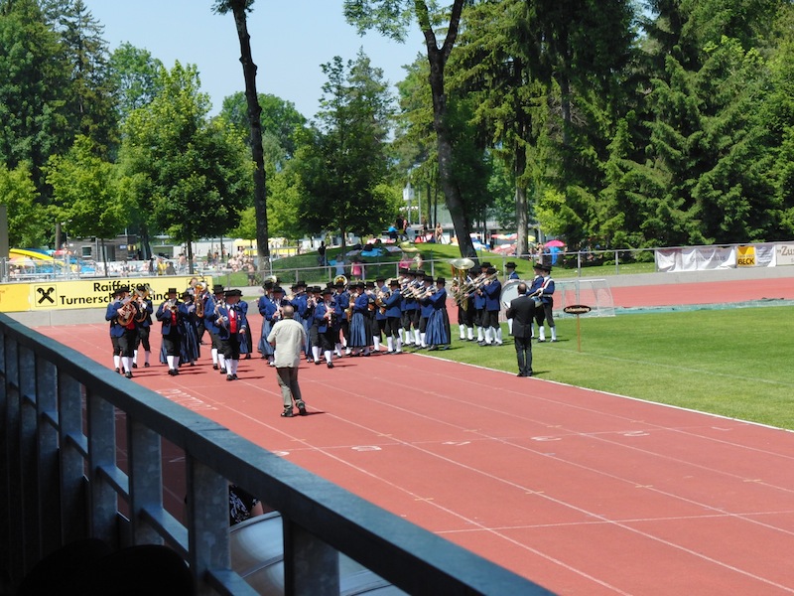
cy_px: 298
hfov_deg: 17.0
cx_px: 397
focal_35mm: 116
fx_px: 2661
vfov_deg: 12.8
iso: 100
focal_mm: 23.5
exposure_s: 1/320
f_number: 6.1
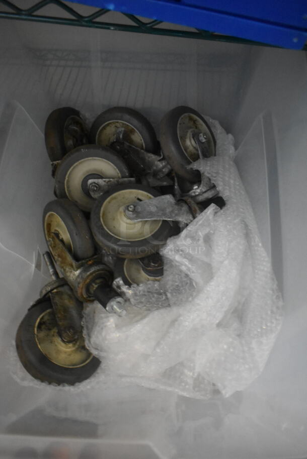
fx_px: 345
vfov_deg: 67.3
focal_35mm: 27
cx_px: 154
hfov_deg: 48.0
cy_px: 230
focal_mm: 18
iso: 4500
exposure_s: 1/125
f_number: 3.5
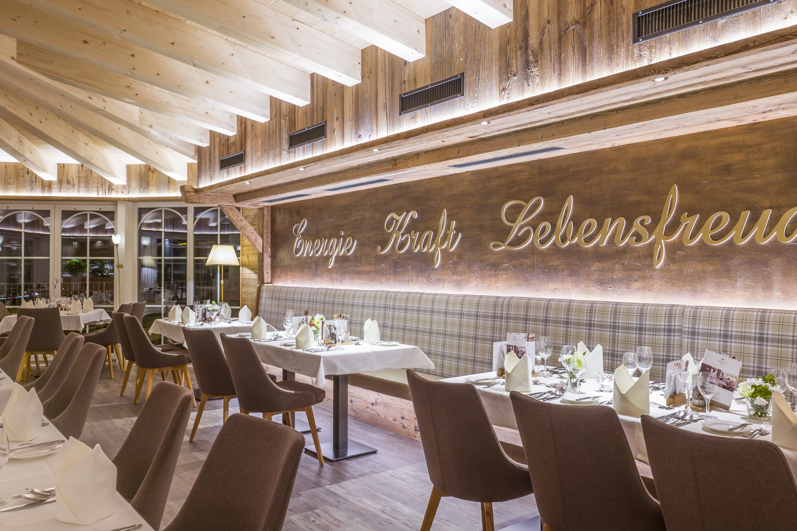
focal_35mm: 28
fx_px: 620
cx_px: 398
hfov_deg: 65.5
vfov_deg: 46.4
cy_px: 259
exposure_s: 2.5
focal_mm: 18
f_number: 5.6
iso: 50
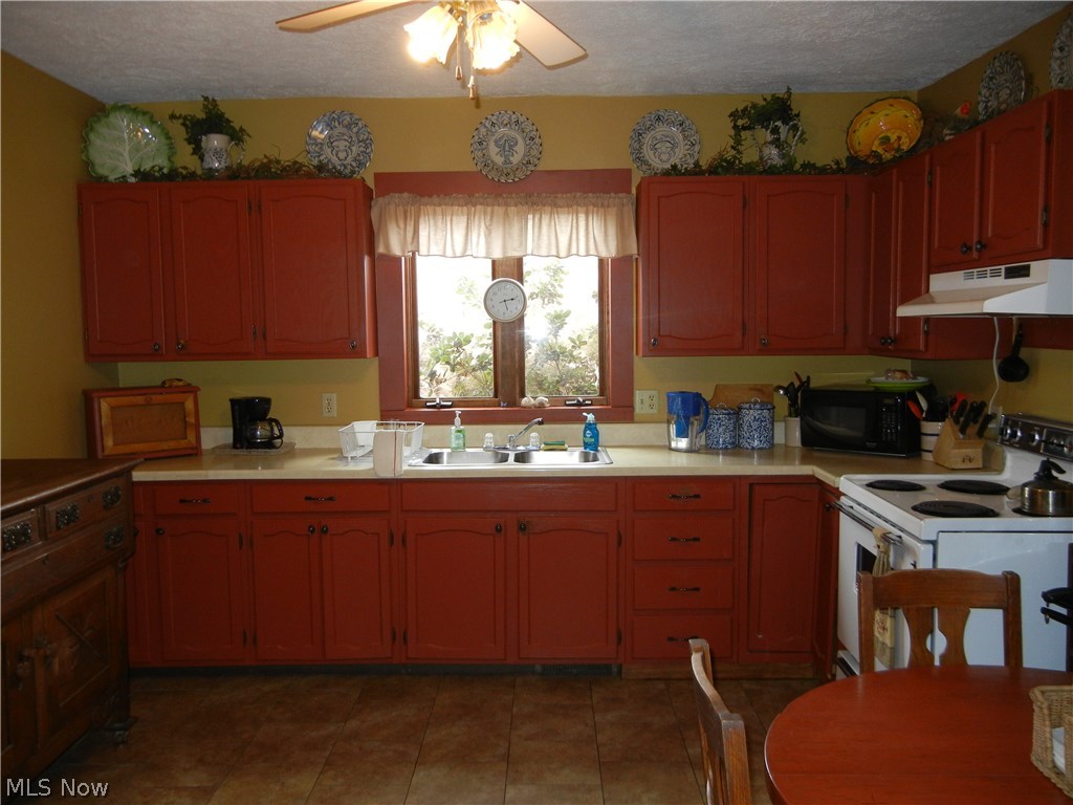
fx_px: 930
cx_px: 536
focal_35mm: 30
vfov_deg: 46.8
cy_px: 402
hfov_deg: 60.0
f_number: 3.5
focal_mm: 5.4
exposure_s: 1/30
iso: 200
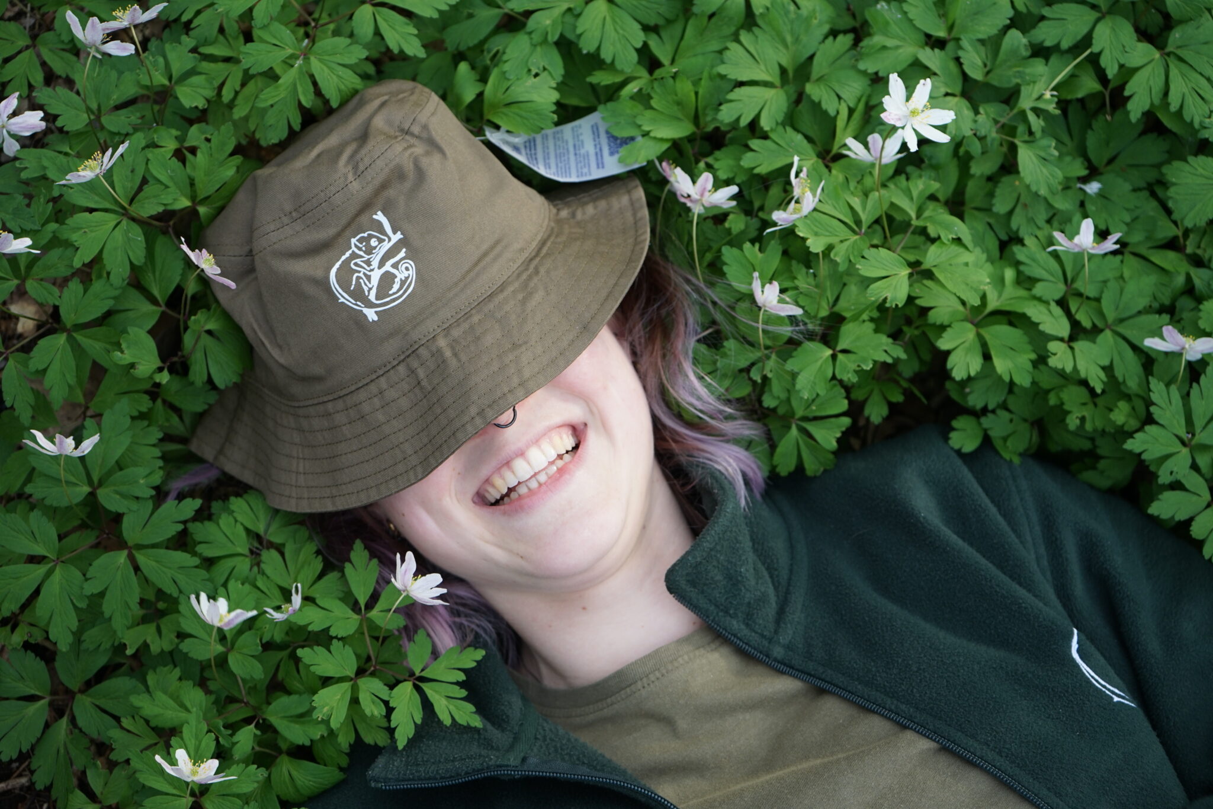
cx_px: 606
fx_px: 1684
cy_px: 404
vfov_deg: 27.0
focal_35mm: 50
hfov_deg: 39.6
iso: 250
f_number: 4.5
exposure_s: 1/160
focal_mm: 50
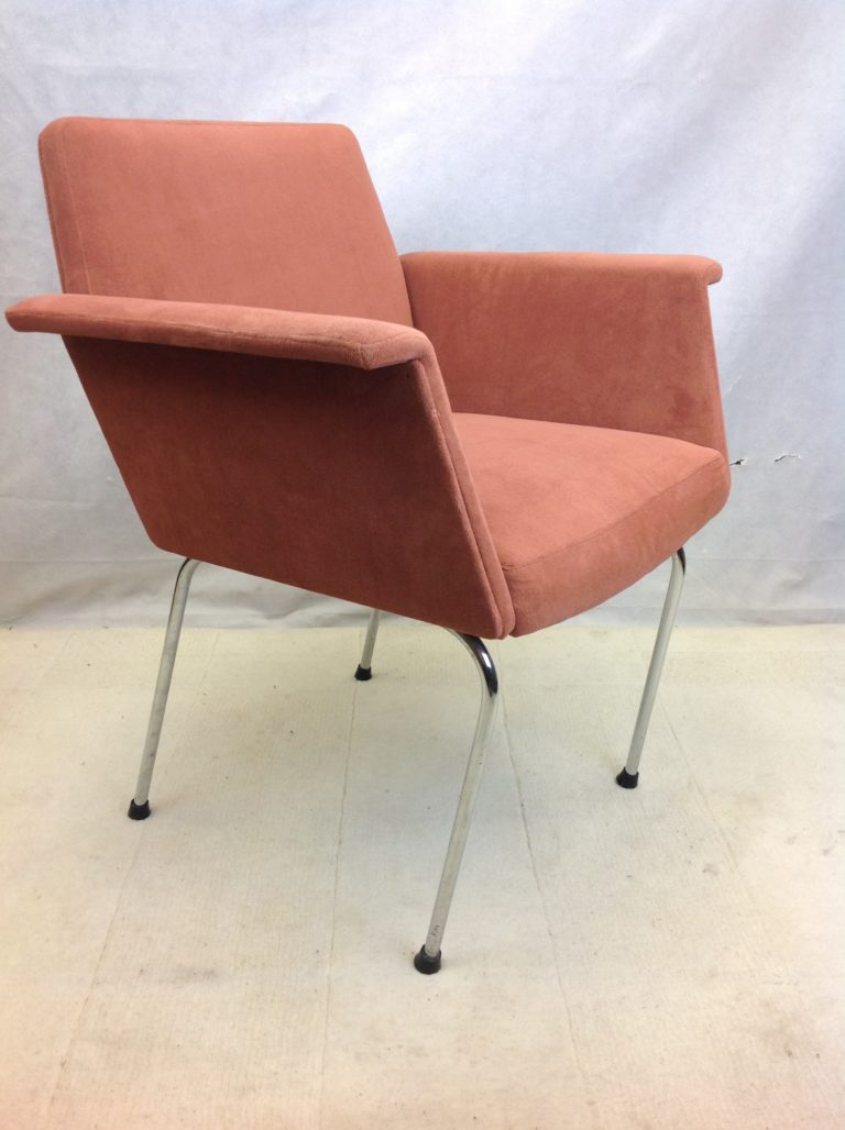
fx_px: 1142
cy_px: 565
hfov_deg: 40.6
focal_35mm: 35
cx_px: 422
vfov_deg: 52.7
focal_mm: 4.28
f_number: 2.4
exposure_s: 1/50
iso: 50
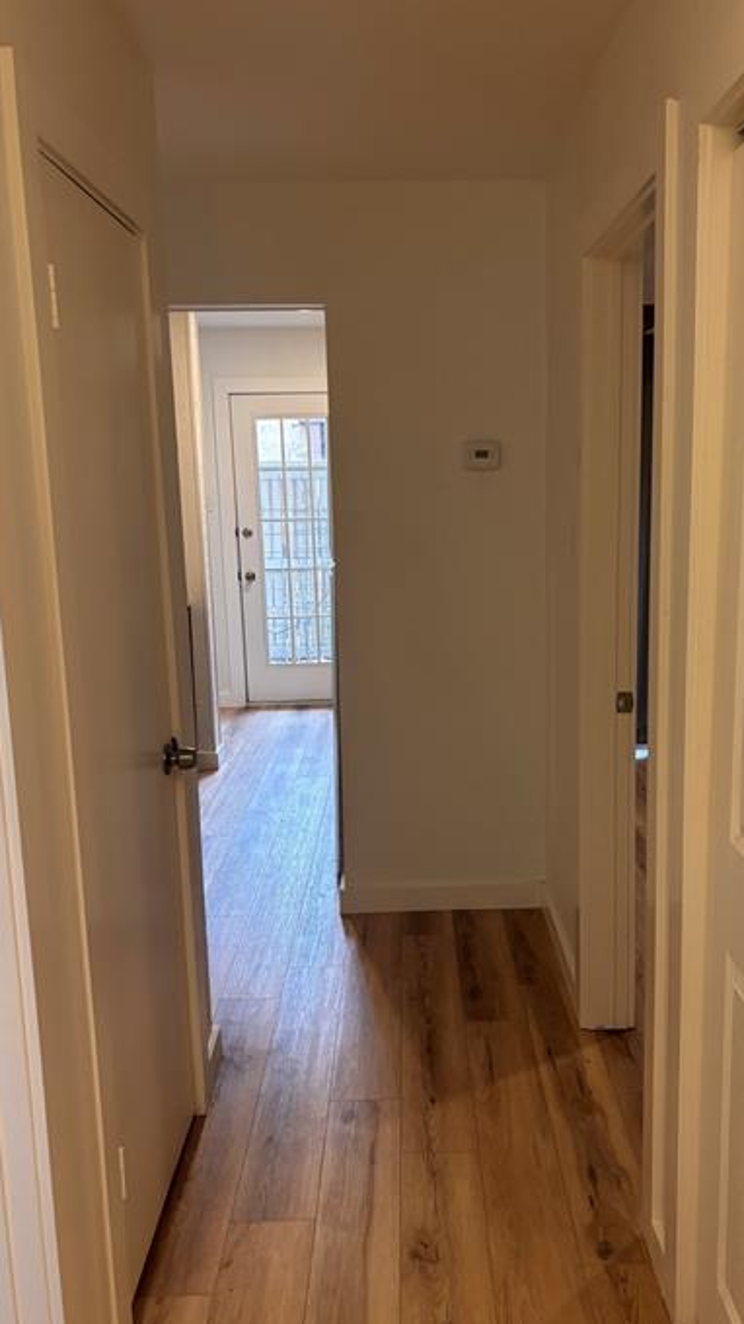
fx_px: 1123
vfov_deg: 61.0
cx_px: 452
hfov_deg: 36.5
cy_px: 681
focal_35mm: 32
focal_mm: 5.96
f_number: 1.6
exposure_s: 1/60
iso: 160
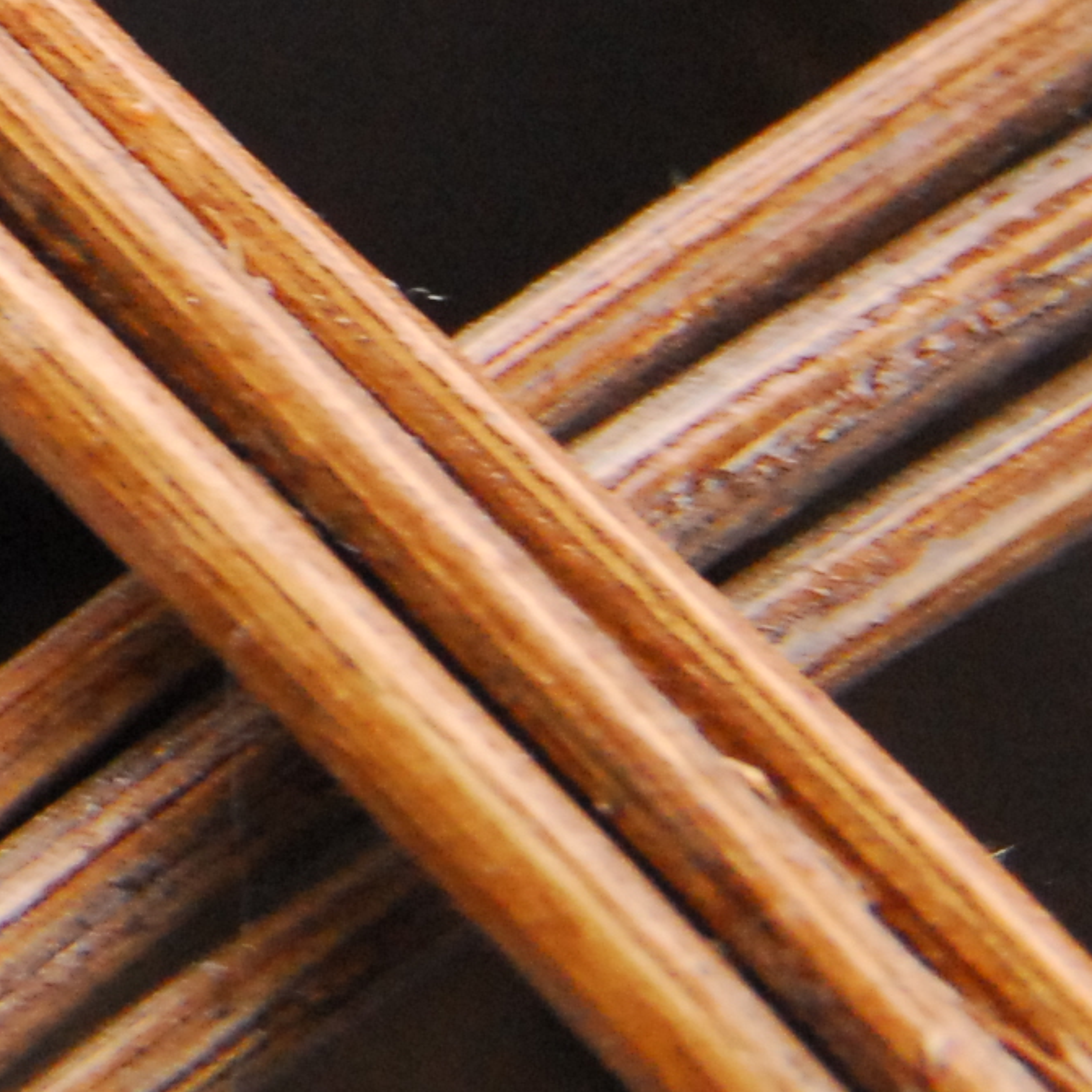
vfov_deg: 4.7
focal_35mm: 368
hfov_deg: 4.7
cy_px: -404
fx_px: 13134
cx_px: -1141
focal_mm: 50
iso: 800
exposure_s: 1/50
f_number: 4.5
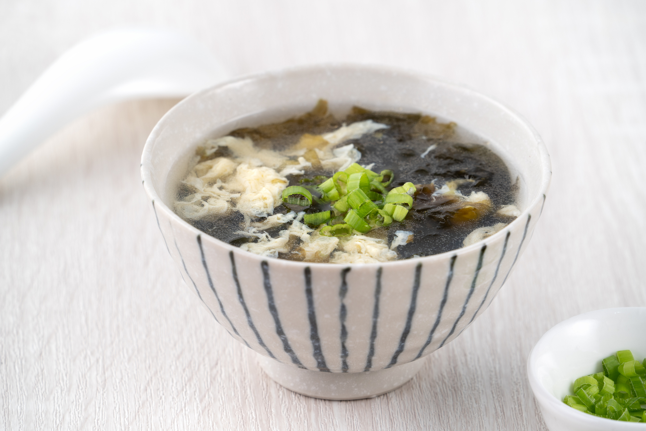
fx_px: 5384
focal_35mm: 300
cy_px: 216
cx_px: 323
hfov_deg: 6.9
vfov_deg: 4.6
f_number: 10
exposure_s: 1/60
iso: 100
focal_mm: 300
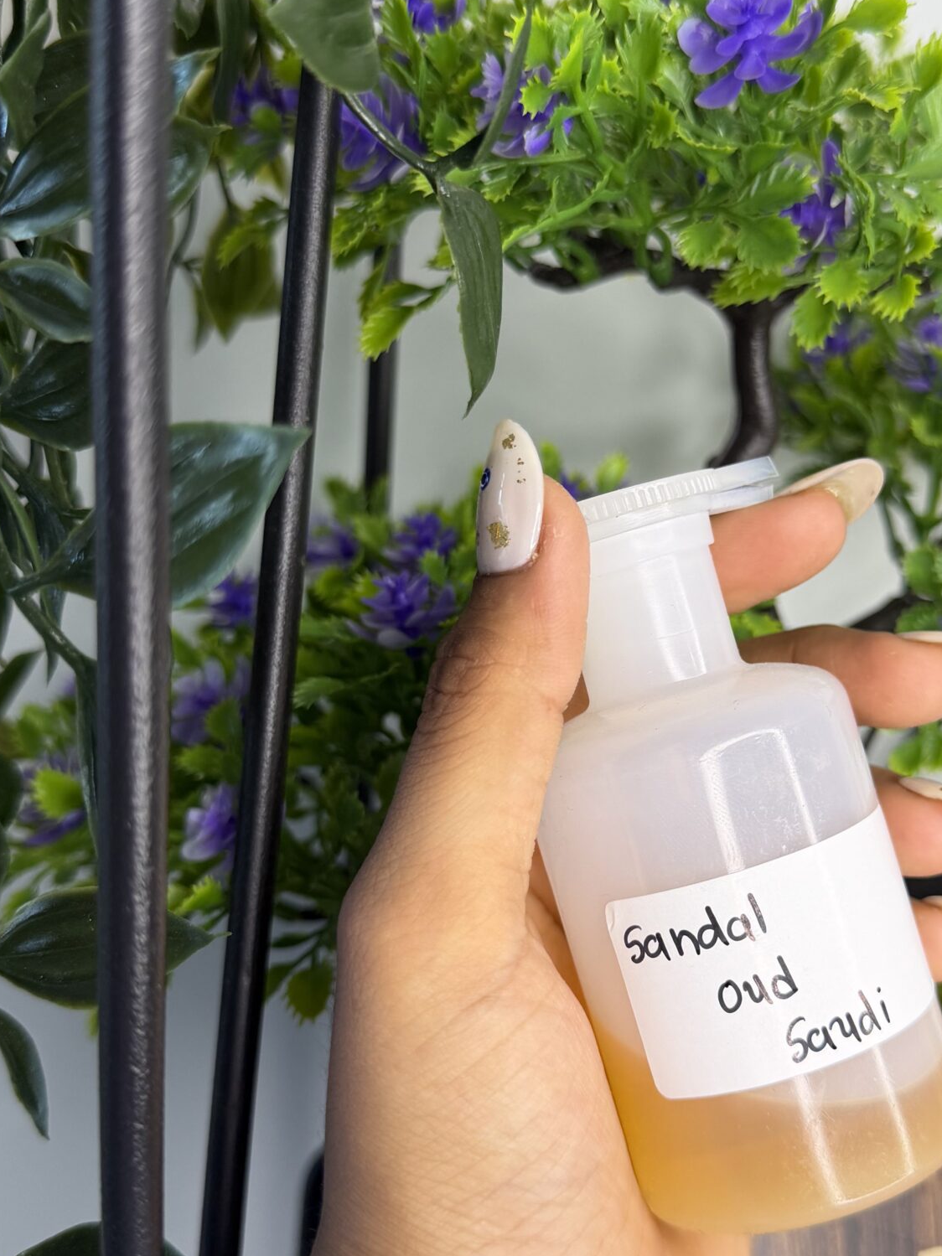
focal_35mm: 41
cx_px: 580
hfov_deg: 35.0
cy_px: 687
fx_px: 1488
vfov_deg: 45.7
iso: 50
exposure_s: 1/100
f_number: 1.78
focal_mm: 6.76
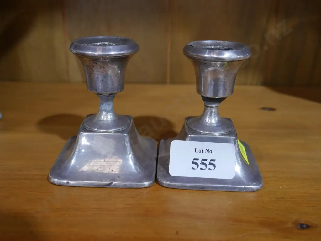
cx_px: 160
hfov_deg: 46.8
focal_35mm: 40
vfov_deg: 36.0
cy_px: 120
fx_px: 371
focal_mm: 20
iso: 640
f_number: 4.5
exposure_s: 1/60
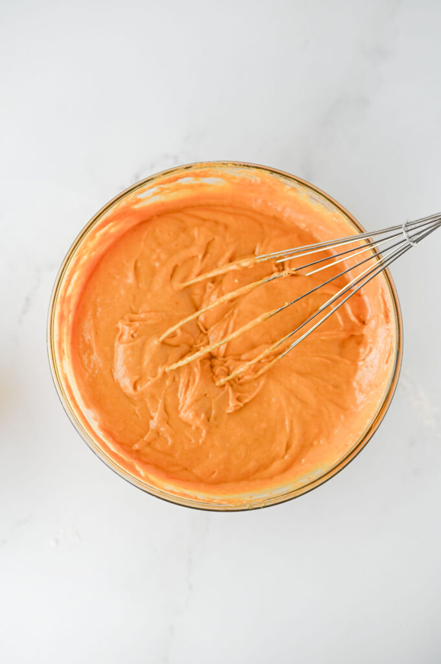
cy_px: 332
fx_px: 920
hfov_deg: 26.9
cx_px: 220
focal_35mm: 50
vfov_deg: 39.6
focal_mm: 50
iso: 140
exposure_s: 1/160
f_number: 3.2
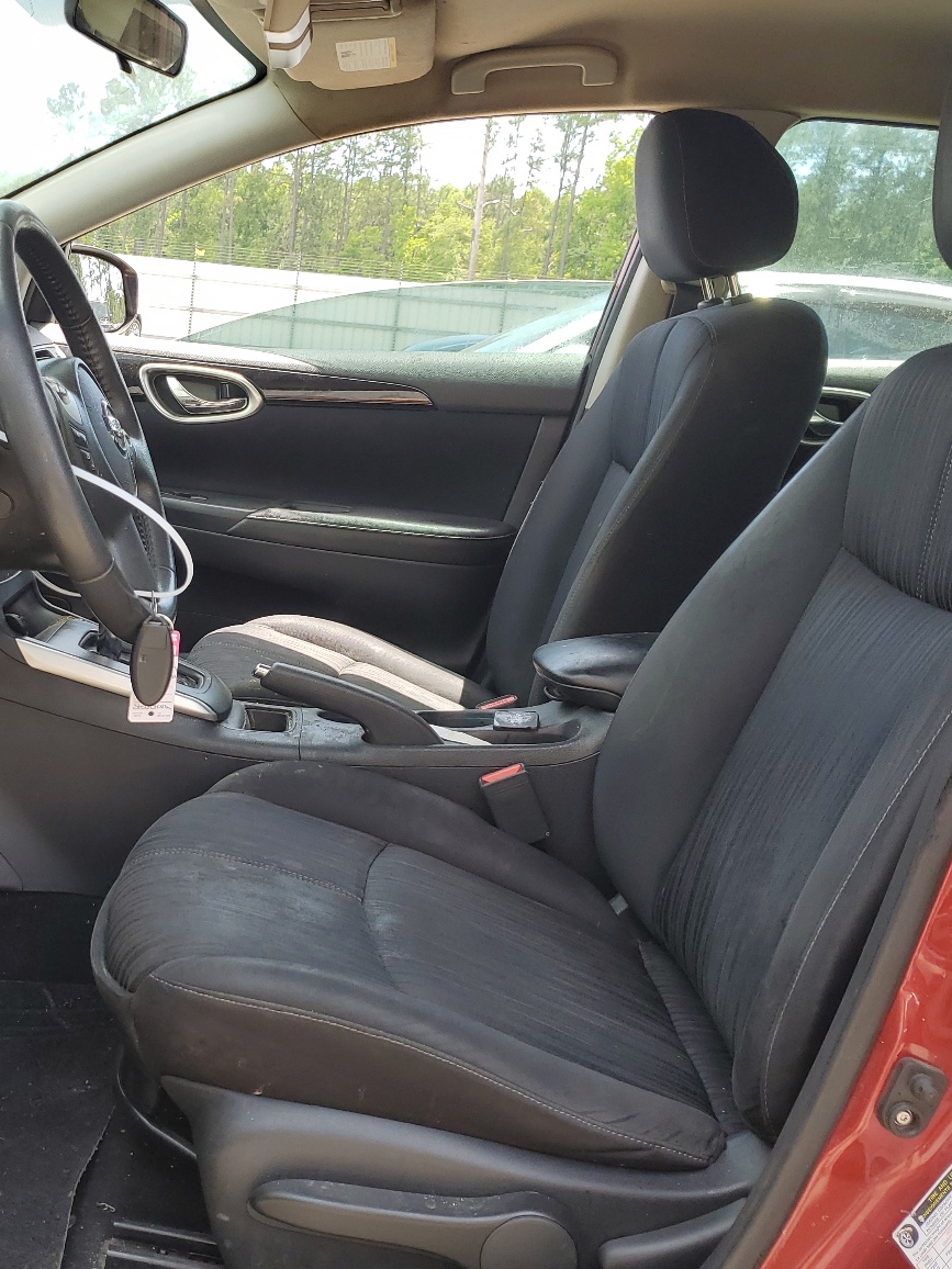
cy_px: 638
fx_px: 1320
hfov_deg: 38.7
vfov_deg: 51.4
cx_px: 253
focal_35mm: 36
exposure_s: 1/400
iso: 50
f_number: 1.5
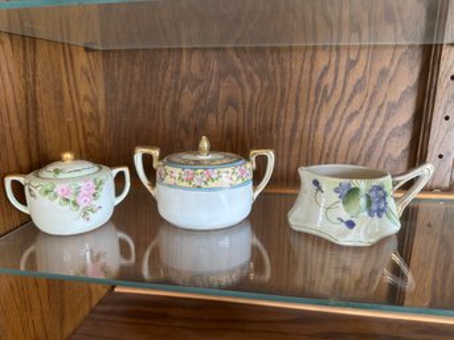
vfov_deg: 56.8
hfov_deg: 71.6
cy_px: 170
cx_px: 227
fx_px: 315
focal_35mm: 24
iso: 160
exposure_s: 1/60
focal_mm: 6.86
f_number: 1.78
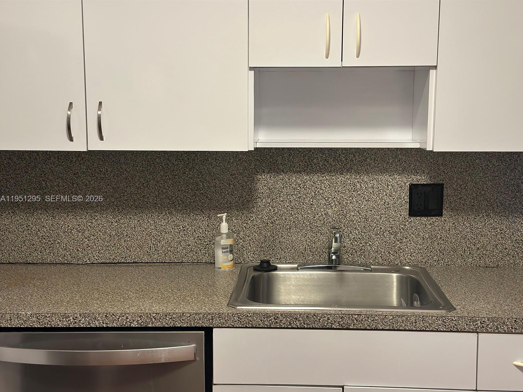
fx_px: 740
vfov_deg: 29.7
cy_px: 199
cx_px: 266
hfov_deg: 38.9
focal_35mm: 49
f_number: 1.78
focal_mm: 6.86
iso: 250
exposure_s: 1/60
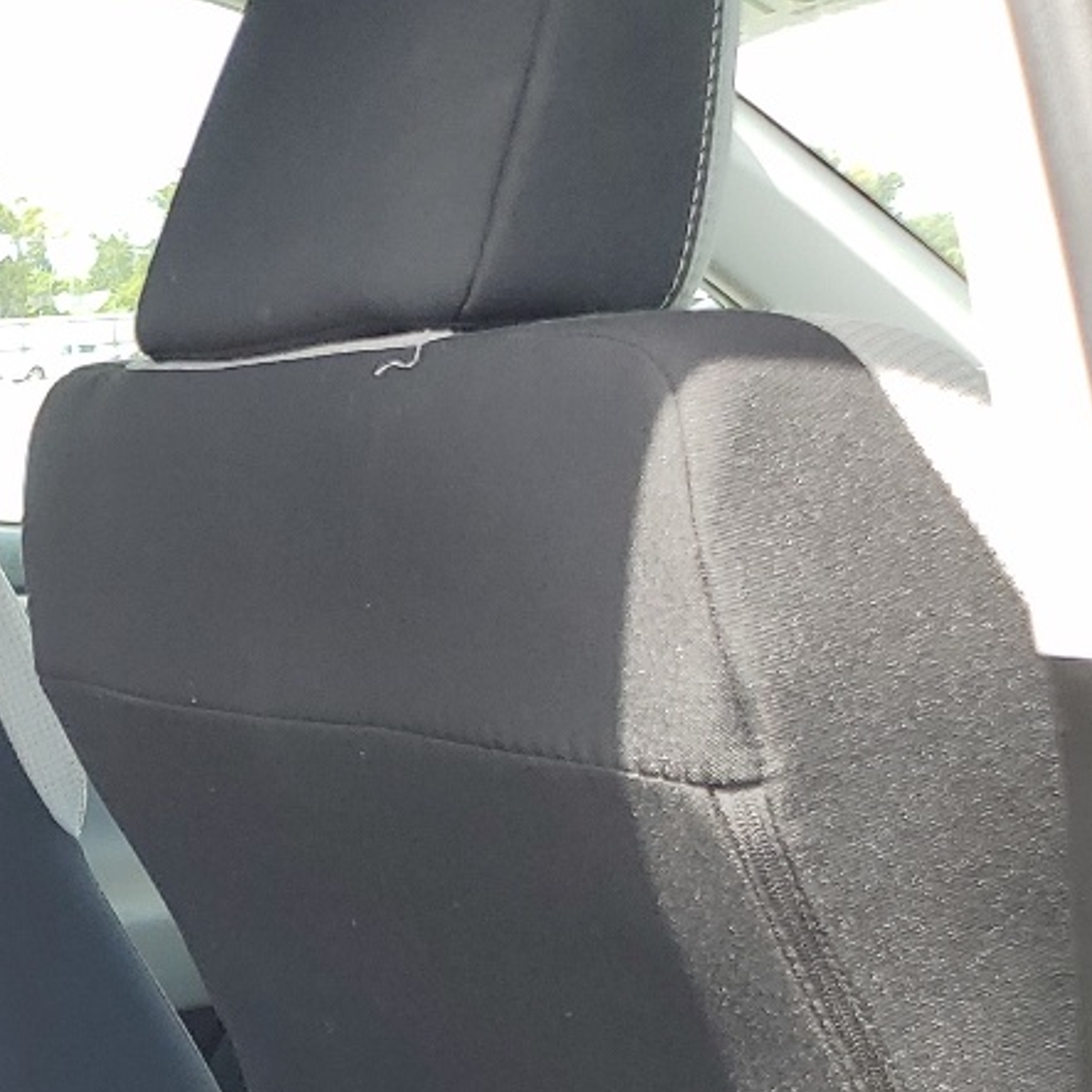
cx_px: -720
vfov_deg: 19.8
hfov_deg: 17.8
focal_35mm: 83
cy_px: 1257
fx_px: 2962
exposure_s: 1/333
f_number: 1.5
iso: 50
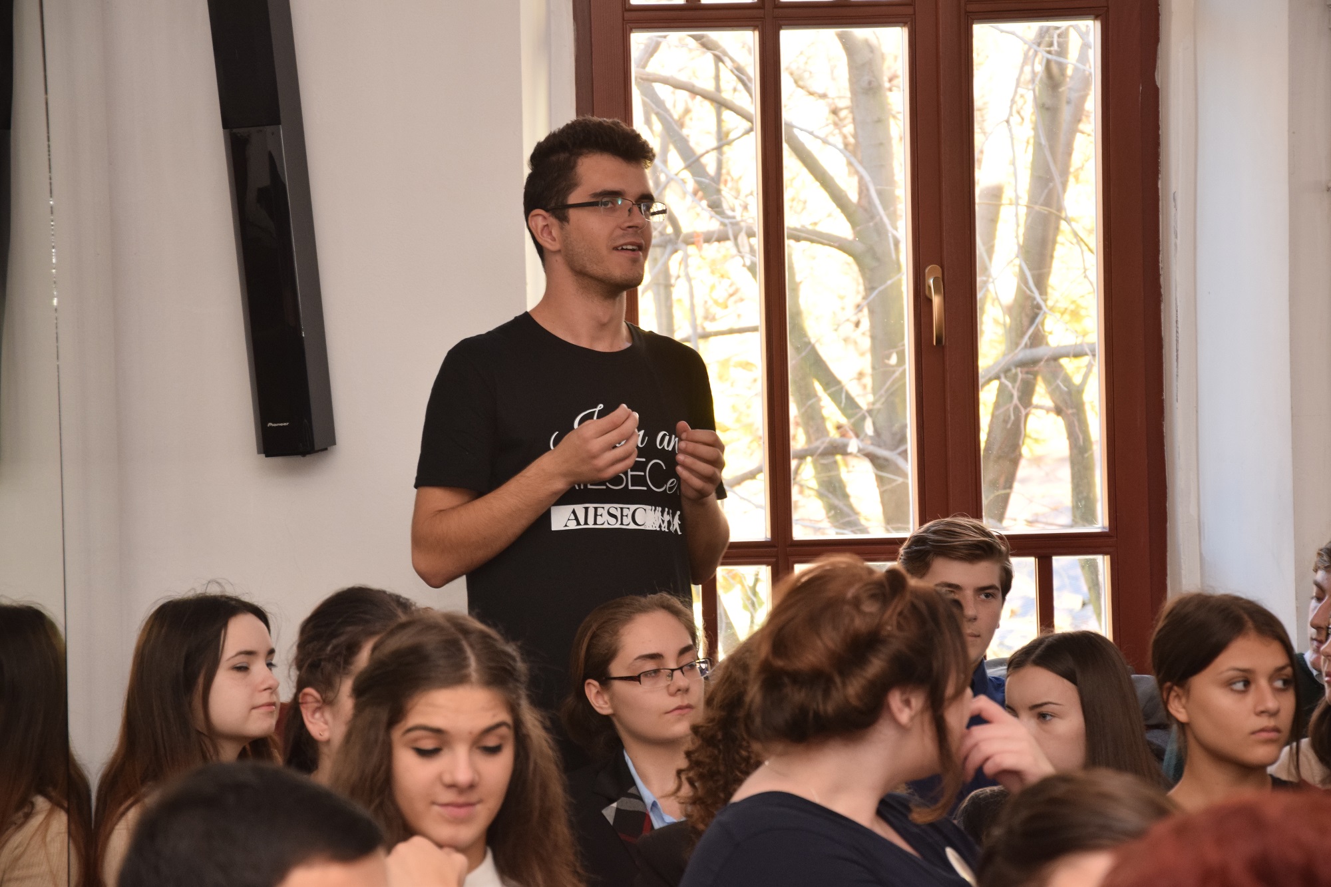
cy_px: 444
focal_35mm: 112
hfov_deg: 18.2
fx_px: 4159
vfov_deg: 12.2
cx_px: 666
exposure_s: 1/80
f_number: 6.3
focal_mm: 75
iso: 800
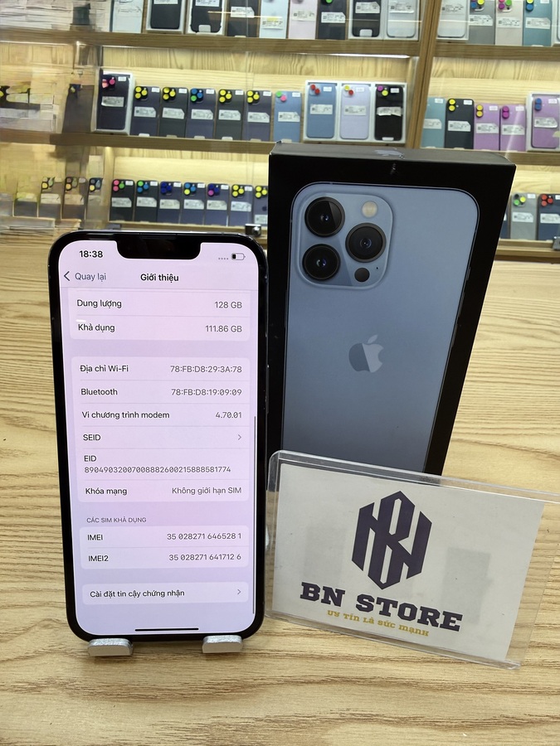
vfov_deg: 71.6
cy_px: 373
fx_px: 518
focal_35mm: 24
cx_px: 280
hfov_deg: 56.8
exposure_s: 1/120
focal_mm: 2.22
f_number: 2.2
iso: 80
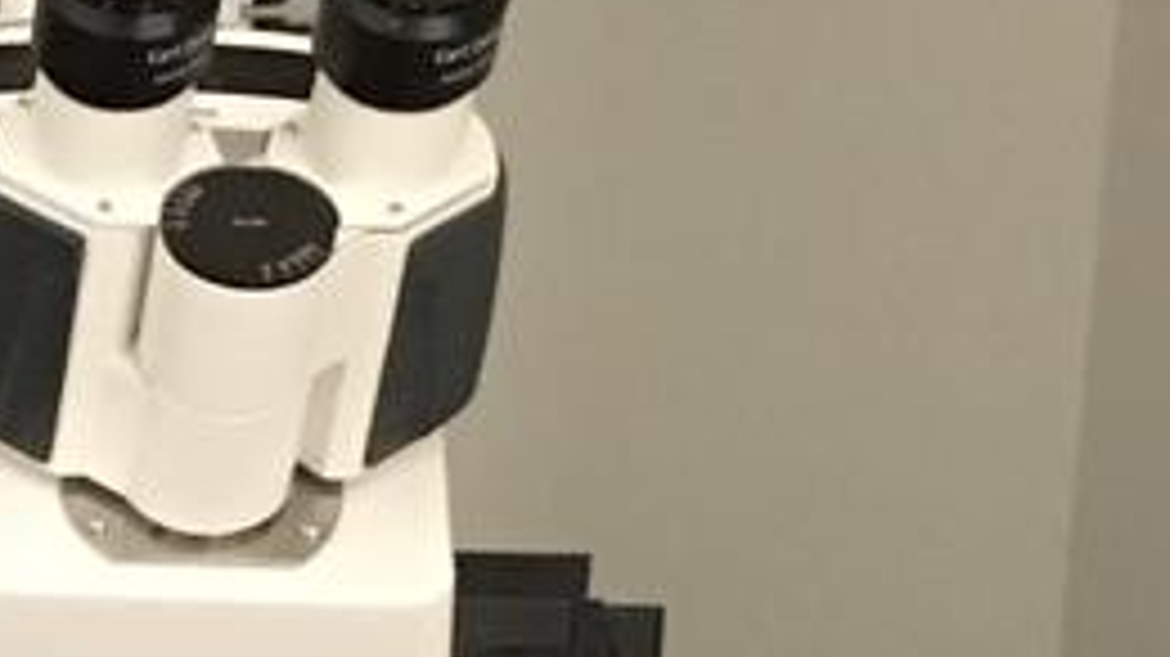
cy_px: 1771
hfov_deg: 11.3
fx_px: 5551
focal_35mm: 179
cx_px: -850
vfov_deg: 6.3
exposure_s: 1/15
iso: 400
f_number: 2.2
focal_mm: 4.15
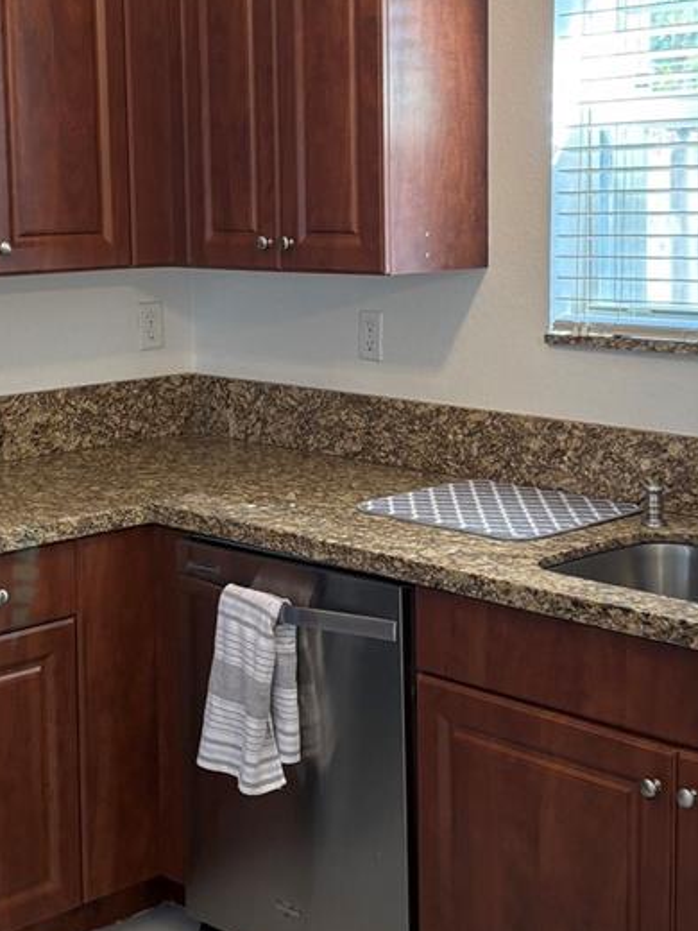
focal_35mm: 60
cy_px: 337
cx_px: 301
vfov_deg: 32.0
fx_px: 1613
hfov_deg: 24.4
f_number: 1.6
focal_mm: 5.96
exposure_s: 1/60
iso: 100
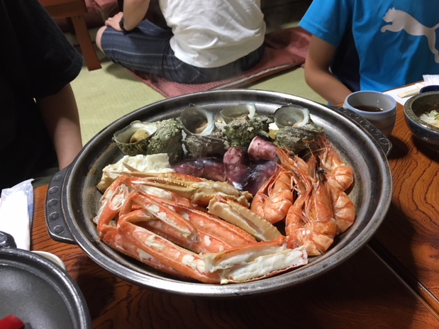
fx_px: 380
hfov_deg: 60.0
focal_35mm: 30
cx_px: 217
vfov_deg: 46.8
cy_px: 160
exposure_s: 1/30
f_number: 2.2
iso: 80
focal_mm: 4.15
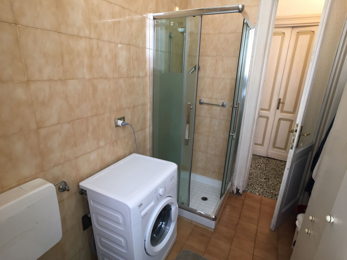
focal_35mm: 29
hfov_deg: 61.7
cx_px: 174
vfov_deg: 48.2
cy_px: 130
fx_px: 291
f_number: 2.2
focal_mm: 4.15
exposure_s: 1/33
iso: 125
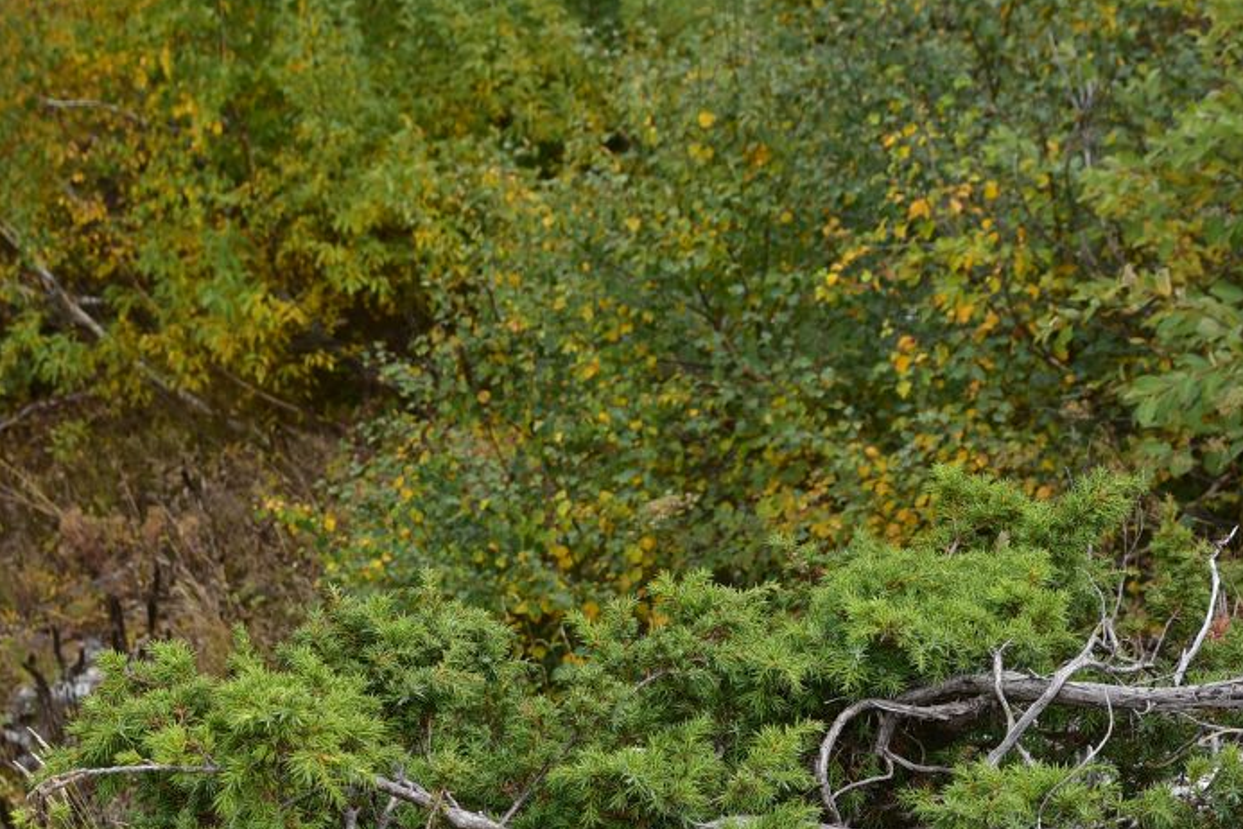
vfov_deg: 22.1
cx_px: 531
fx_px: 2072
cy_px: 756
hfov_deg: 33.3
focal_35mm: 60
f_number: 9
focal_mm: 32
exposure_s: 1/100
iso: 100
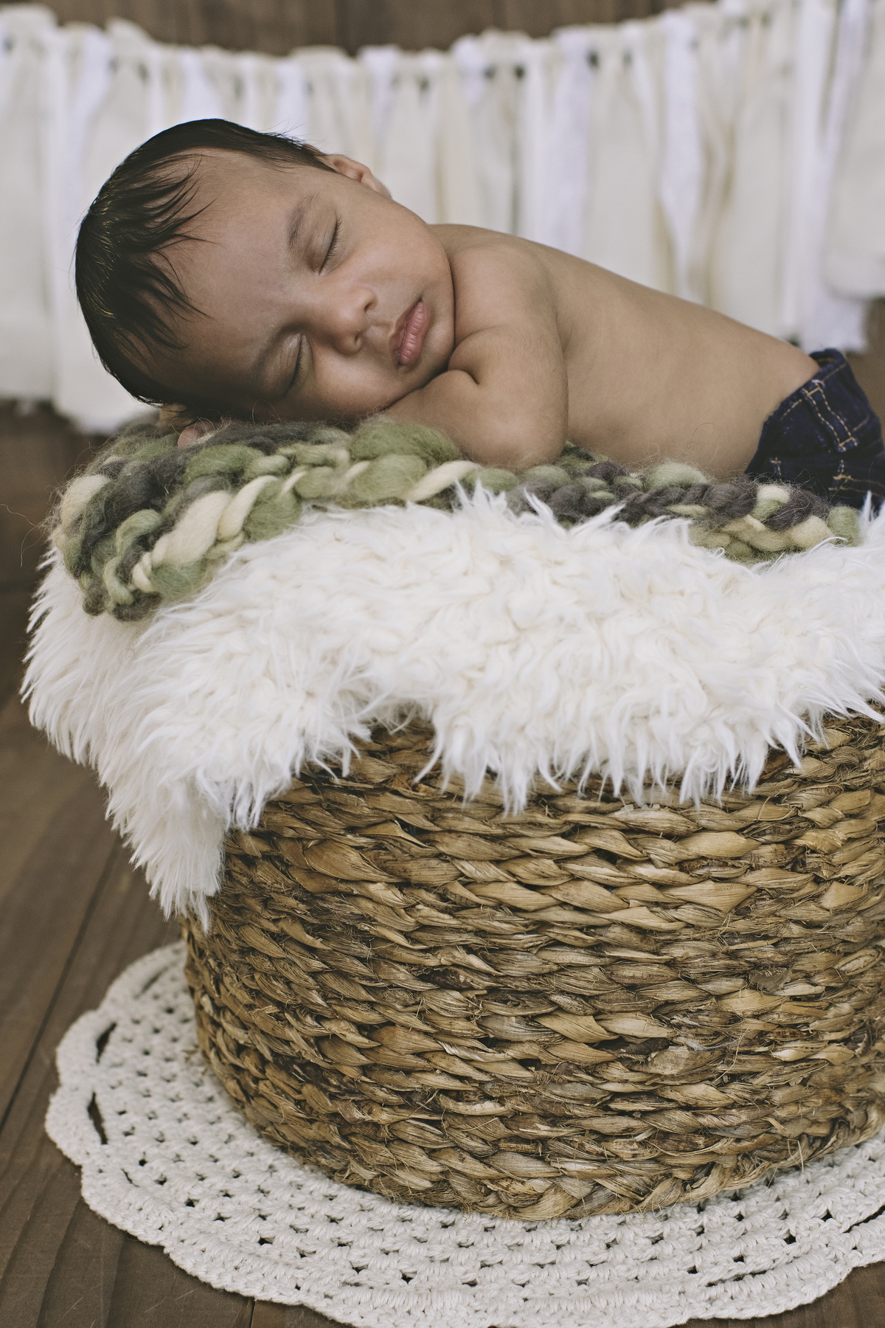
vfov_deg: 37.9
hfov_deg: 25.8
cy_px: 664
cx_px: 442
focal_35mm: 52
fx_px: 1936
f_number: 3.2
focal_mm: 35
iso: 500
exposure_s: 1/200
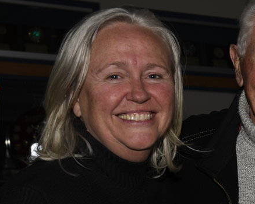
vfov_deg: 14.3
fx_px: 807
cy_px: 145
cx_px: 262
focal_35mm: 107
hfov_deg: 17.5
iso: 320
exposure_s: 1/125
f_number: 8
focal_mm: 50
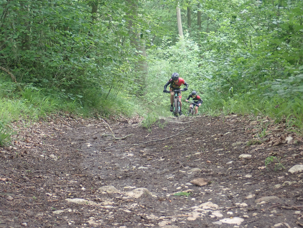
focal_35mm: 74
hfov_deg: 26.3
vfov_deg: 19.9
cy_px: 114
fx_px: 648
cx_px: 152
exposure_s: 1/80
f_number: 4.2
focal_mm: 13.47
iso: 400
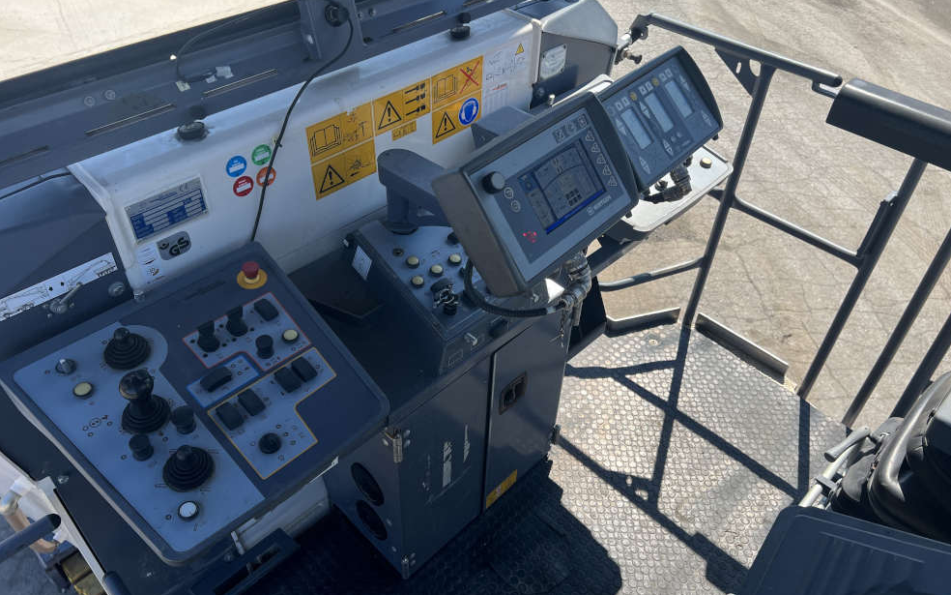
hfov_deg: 66.5
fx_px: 726
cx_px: 482
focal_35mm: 28
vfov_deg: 44.5
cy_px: 275
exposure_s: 1/2008
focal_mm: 5.7
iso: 50
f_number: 1.5
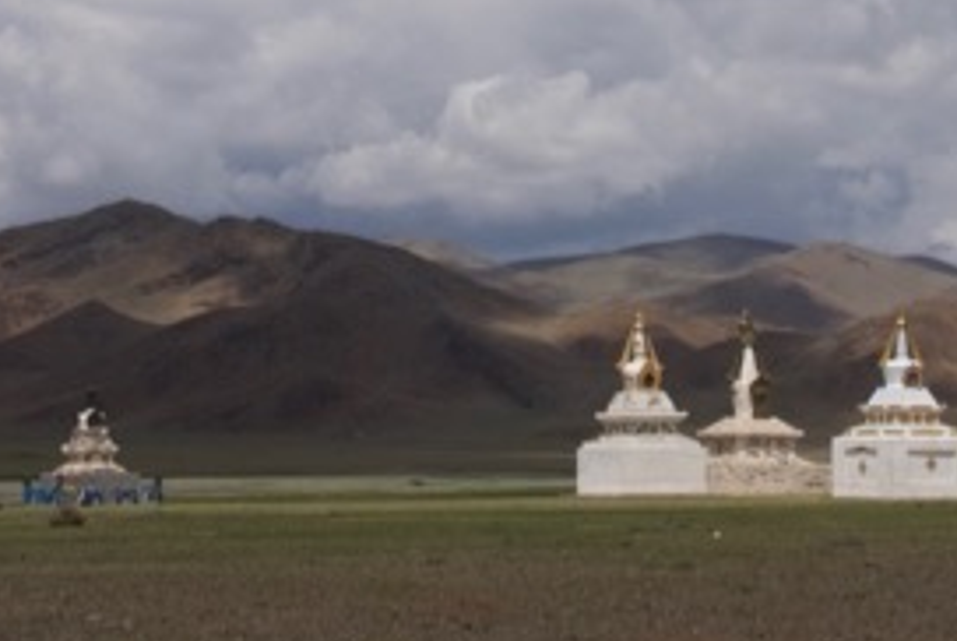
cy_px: -111
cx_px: 647
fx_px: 3167
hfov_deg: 17.1
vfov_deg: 11.3
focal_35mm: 119
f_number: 14
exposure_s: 1/800
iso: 640
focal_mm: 36
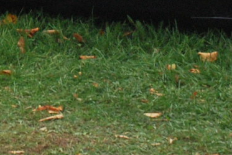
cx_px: 73
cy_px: -222
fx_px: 2763
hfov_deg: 4.8
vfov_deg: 3.2
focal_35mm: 429
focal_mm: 55
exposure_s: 1/320
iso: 800
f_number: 9
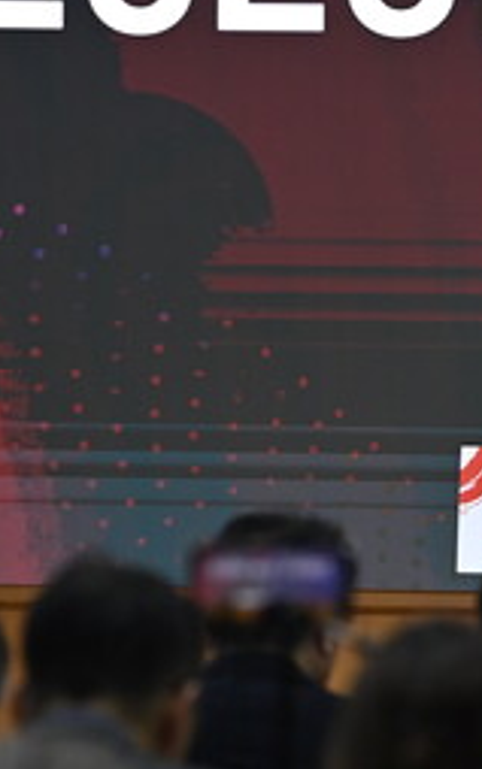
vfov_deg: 4.4
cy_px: 248
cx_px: 661
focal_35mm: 481
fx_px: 10098
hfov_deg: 2.7
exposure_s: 1/250
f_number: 5
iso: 1250
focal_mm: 200
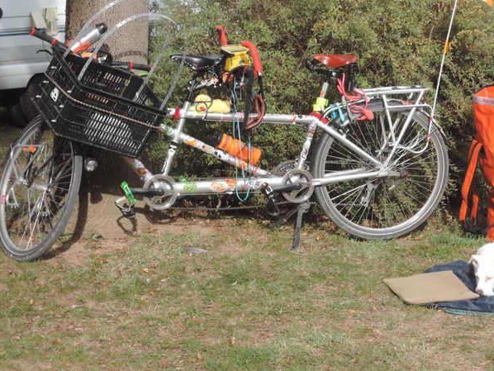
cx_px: 382
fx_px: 1599
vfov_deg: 13.2
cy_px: 118
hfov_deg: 17.4
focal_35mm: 112
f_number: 5
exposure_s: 1/100
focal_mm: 14.3
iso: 360
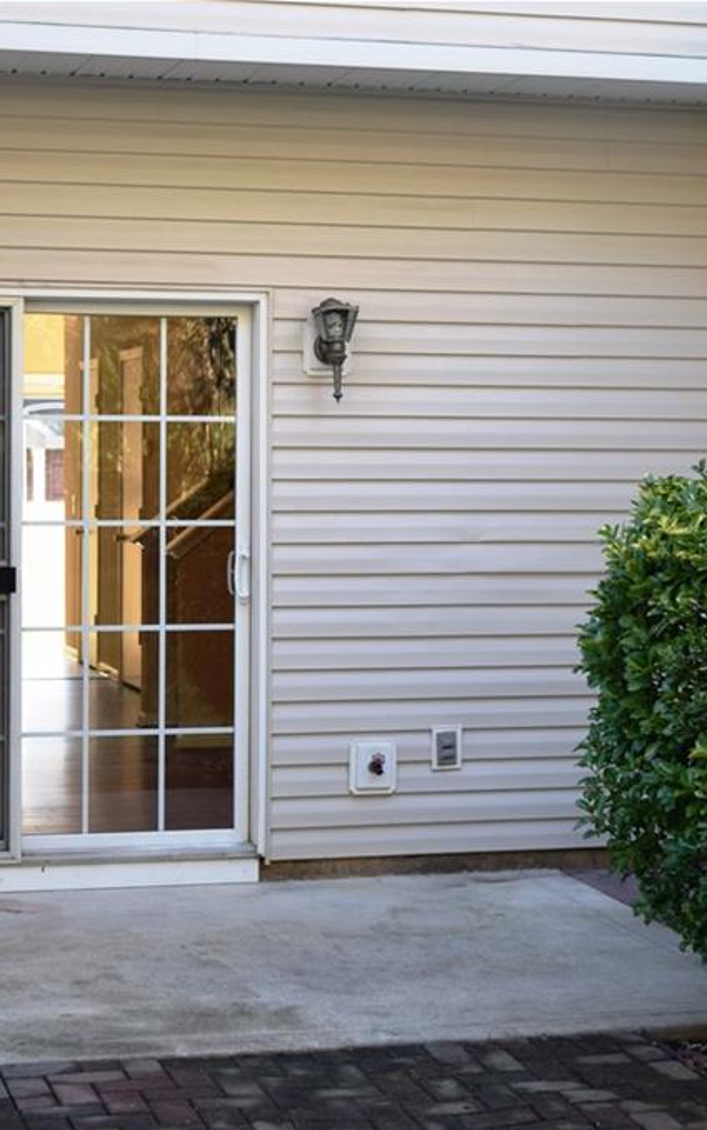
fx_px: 2489
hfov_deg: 16.2
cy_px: 567
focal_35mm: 81
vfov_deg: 25.6
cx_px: 387
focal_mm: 35
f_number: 5.6
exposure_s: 1/125
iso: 400
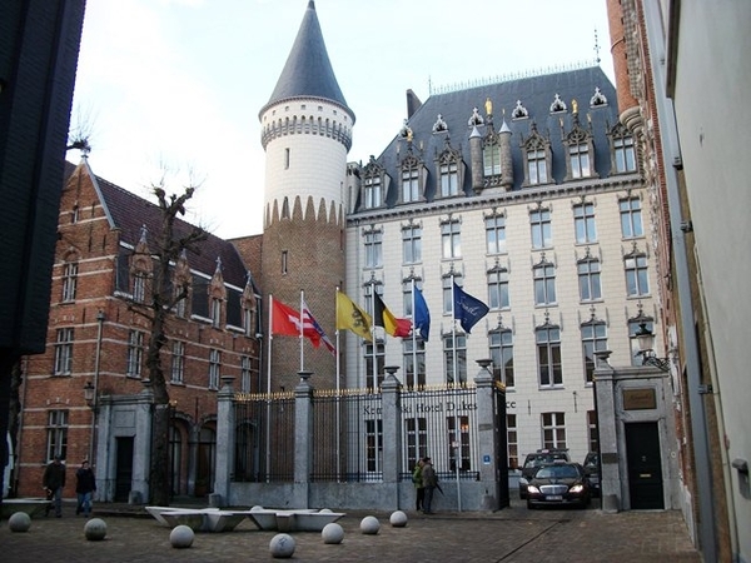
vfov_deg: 44.2
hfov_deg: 56.8
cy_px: 282
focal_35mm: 32
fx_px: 694
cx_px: 376
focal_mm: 5.7
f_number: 2.9
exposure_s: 1/160
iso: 80
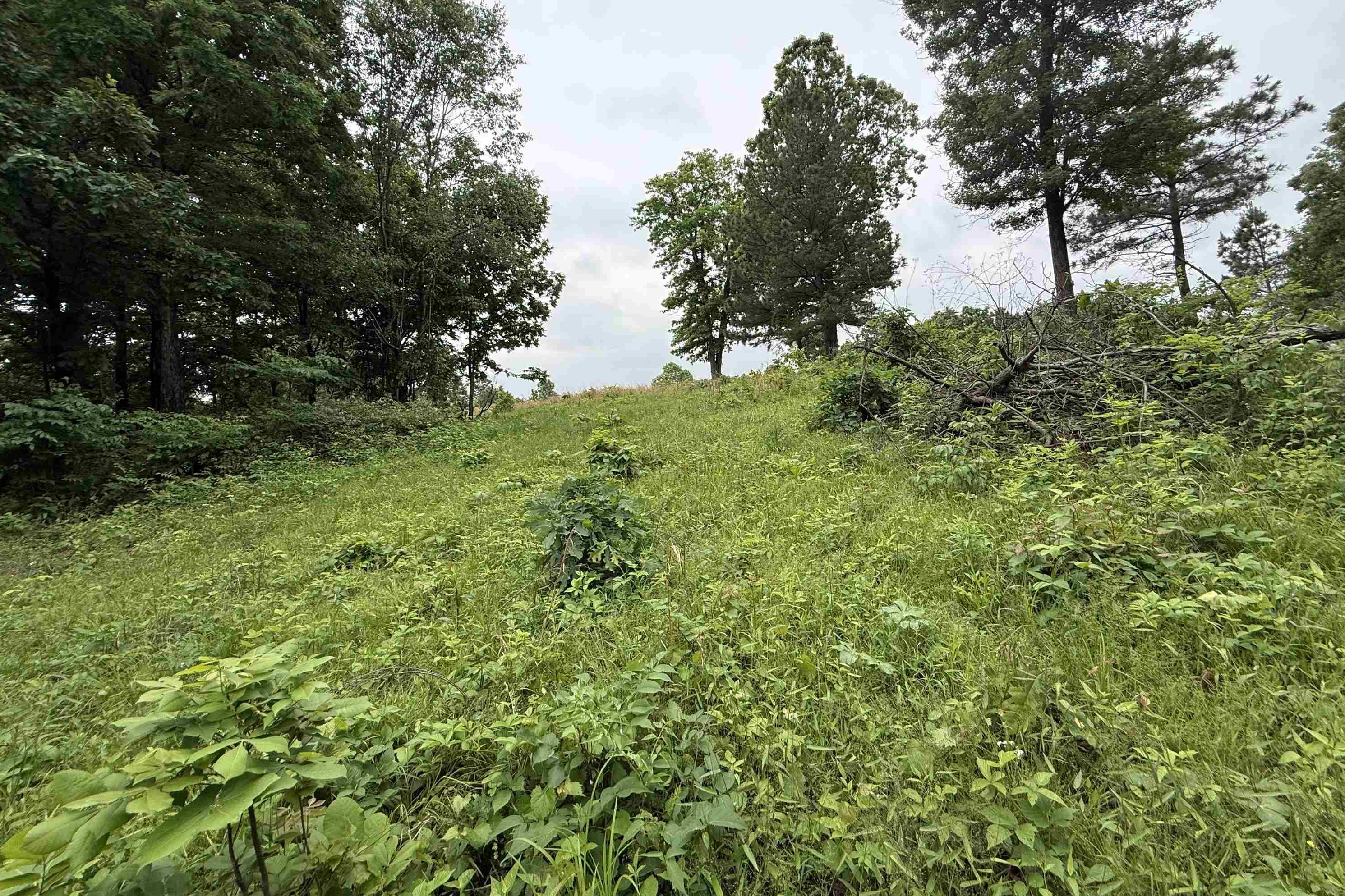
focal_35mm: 15
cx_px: 690
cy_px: 389
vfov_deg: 77.0
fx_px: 560
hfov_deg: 100.4
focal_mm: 2.22
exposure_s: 1/613
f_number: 2.2
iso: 50
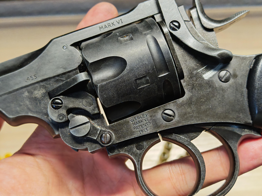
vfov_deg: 30.3
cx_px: 131
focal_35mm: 48
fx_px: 363
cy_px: 98
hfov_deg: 39.7
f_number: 2
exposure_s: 1/100
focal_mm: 6.83
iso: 160
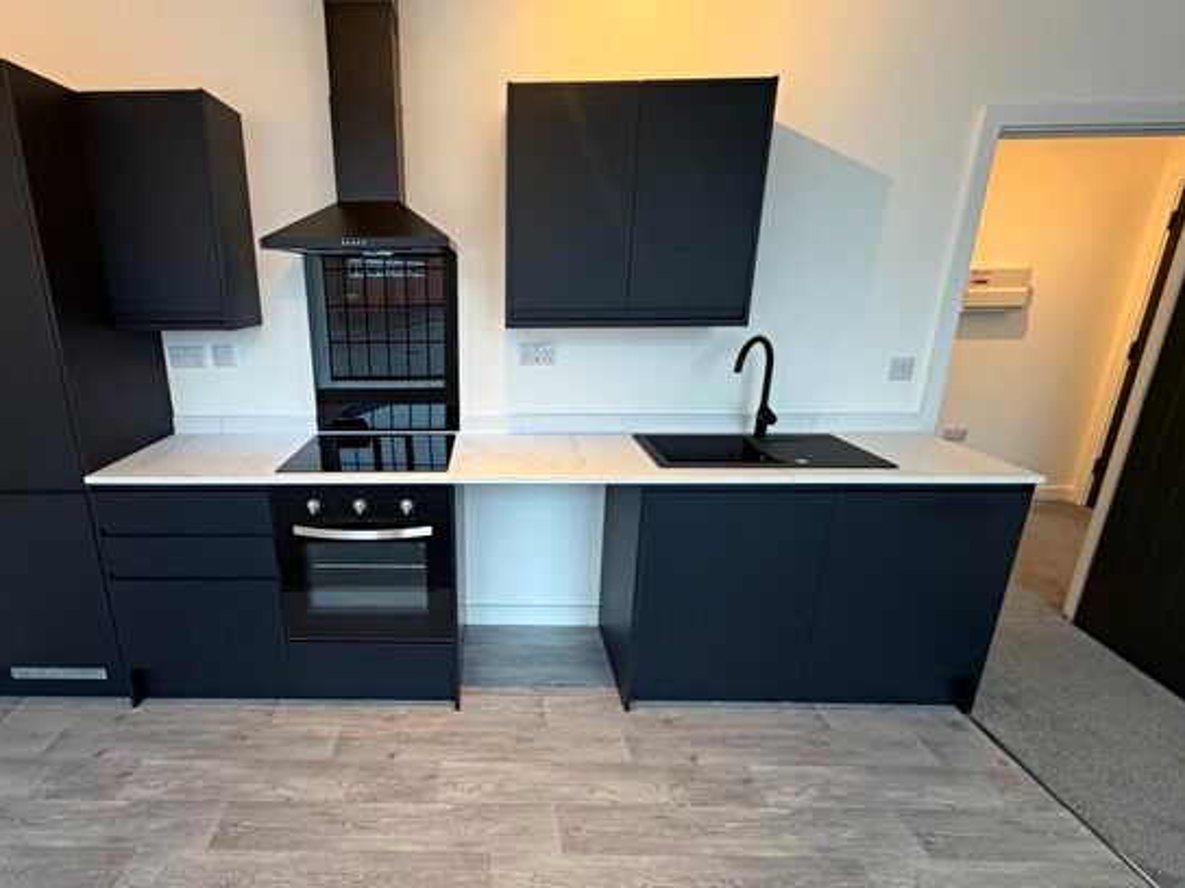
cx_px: 477
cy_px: 467
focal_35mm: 18
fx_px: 616
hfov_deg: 86.7
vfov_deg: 71.5
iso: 160
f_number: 2.2
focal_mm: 2.22
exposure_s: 1/50
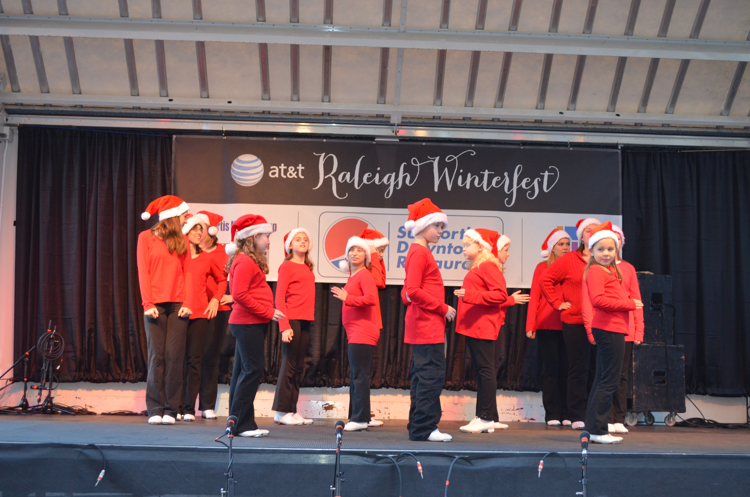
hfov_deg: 41.2
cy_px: 248
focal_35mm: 48
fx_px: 998
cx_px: 375
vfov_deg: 28.0
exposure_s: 1/60
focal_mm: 32
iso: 1100
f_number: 4.8
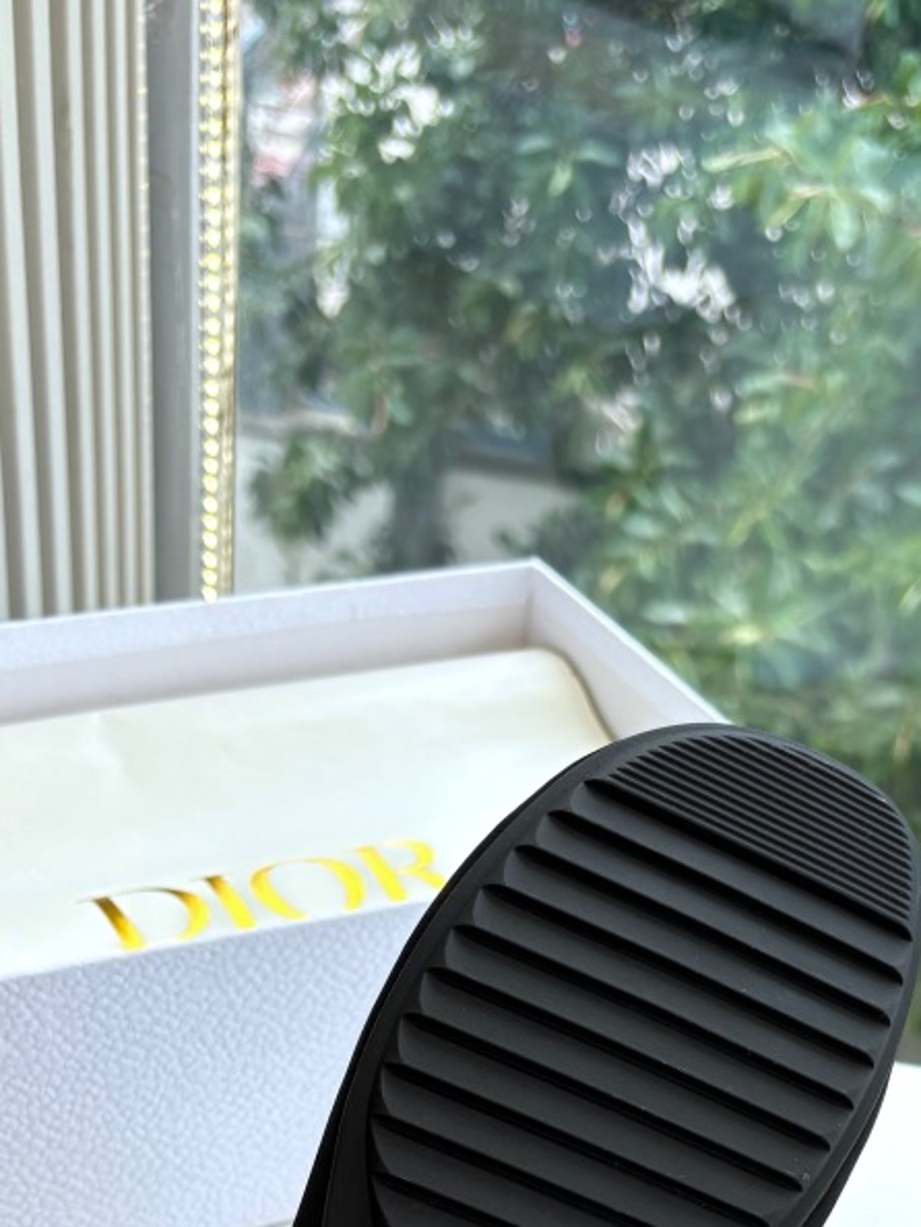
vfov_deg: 27.8
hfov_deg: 23.0
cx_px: 719
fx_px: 2233
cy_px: 1372
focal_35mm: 63
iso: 50
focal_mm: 5.96
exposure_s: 1/481
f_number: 1.6
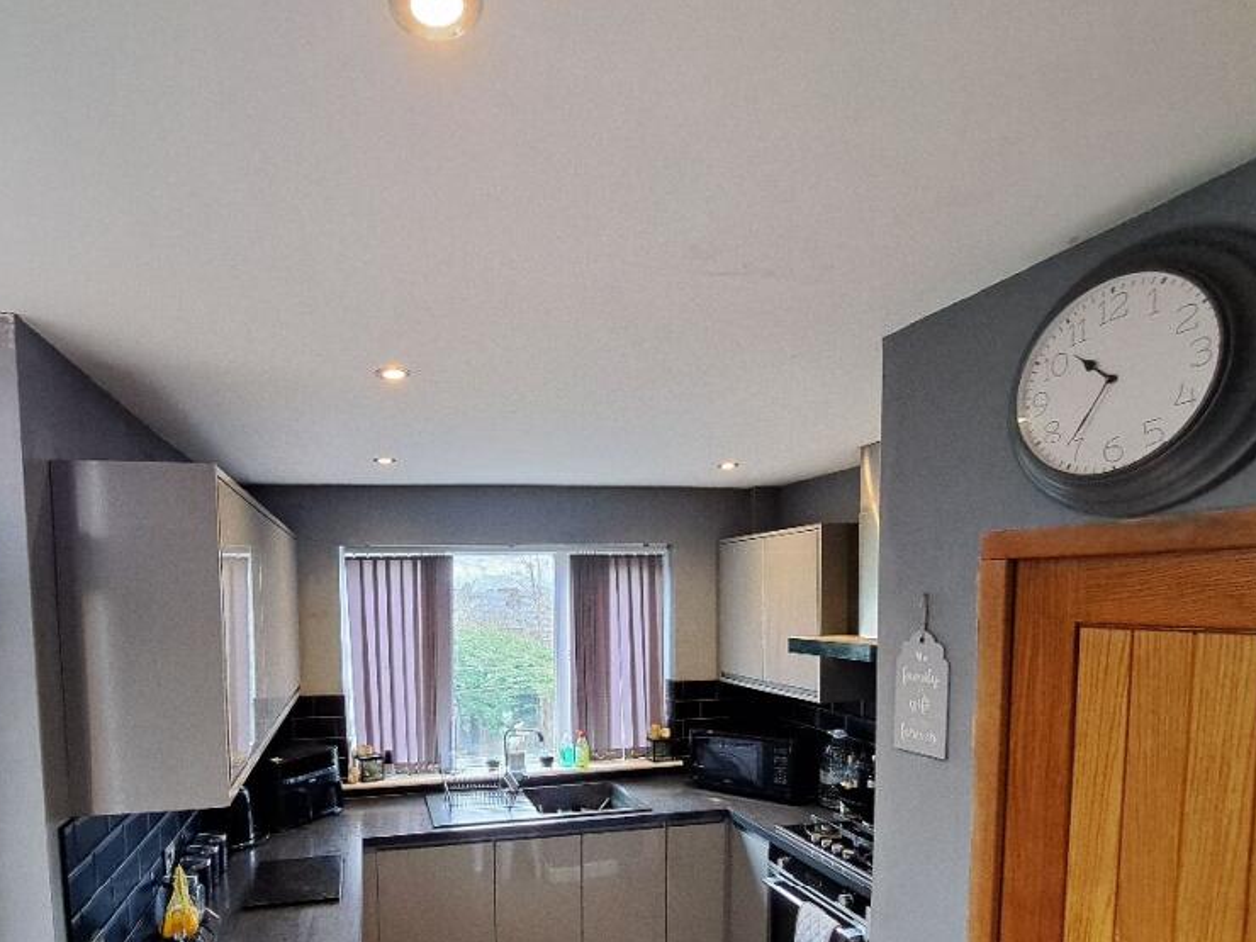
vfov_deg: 69.0
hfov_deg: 86.9
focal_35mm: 18
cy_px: 648
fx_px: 653
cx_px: 516
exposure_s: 1/50
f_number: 2.2
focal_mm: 1.74
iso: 200
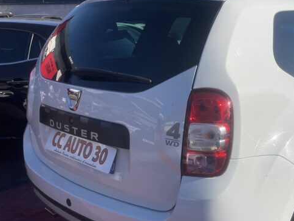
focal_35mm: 43
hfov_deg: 42.2
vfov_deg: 33.4
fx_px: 365
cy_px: 138
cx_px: 230
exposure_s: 1/4292
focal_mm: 4.2
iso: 32
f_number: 1.6
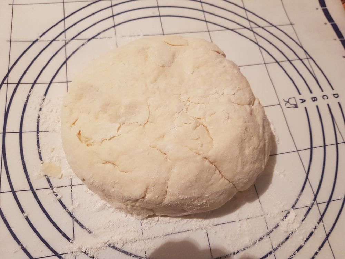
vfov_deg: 53.1
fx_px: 259
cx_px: 172
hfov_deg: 67.3
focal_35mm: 26
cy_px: 130
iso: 200
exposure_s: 1/14
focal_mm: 4.2
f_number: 1.7
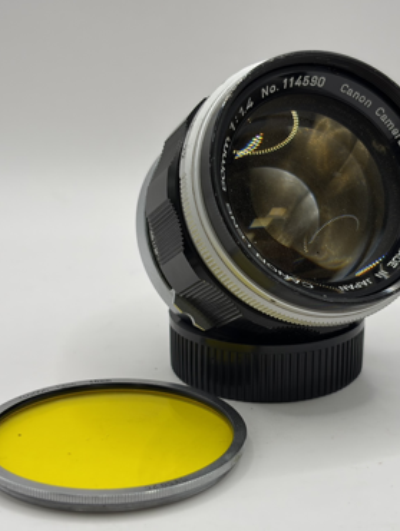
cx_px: 254
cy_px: 266
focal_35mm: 70
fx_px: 1077
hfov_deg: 21.0
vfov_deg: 27.8
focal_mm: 5.96
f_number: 1.6
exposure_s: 1/180
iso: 25
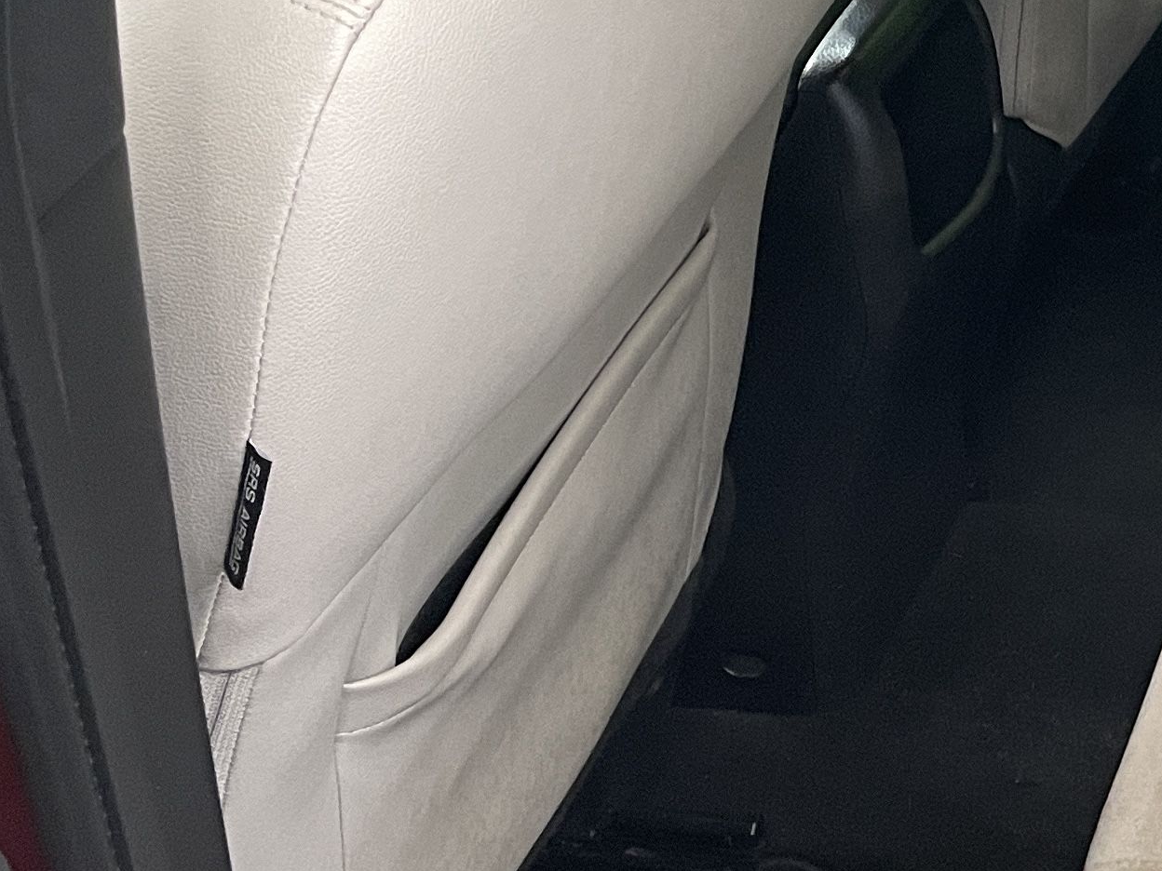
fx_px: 2820
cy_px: 136
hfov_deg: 20.4
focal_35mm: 84
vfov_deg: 17.4
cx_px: 1668
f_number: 1.6
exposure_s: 1/50
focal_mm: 4.2
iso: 250
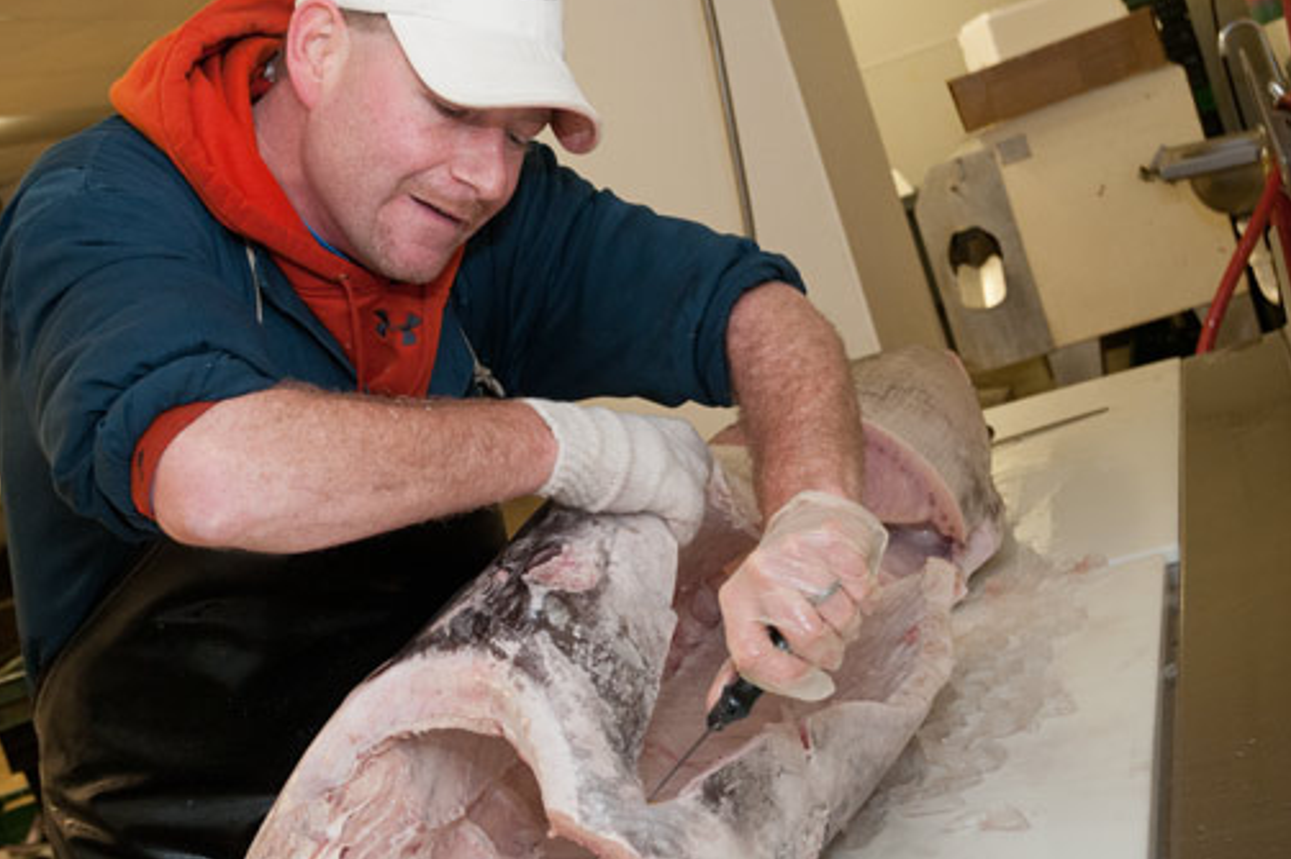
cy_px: 391
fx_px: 1921
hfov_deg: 37.1
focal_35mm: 54
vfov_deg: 25.2
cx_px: 580
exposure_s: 1/60
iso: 800
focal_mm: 31
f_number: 5.6
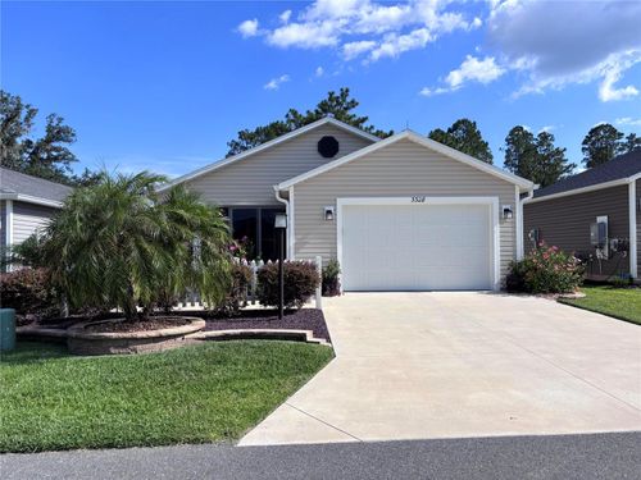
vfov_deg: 53.1
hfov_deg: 67.3
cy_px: 240
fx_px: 481
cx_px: 320
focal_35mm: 26
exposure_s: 1/4854
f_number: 1.6
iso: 50
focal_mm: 5.96
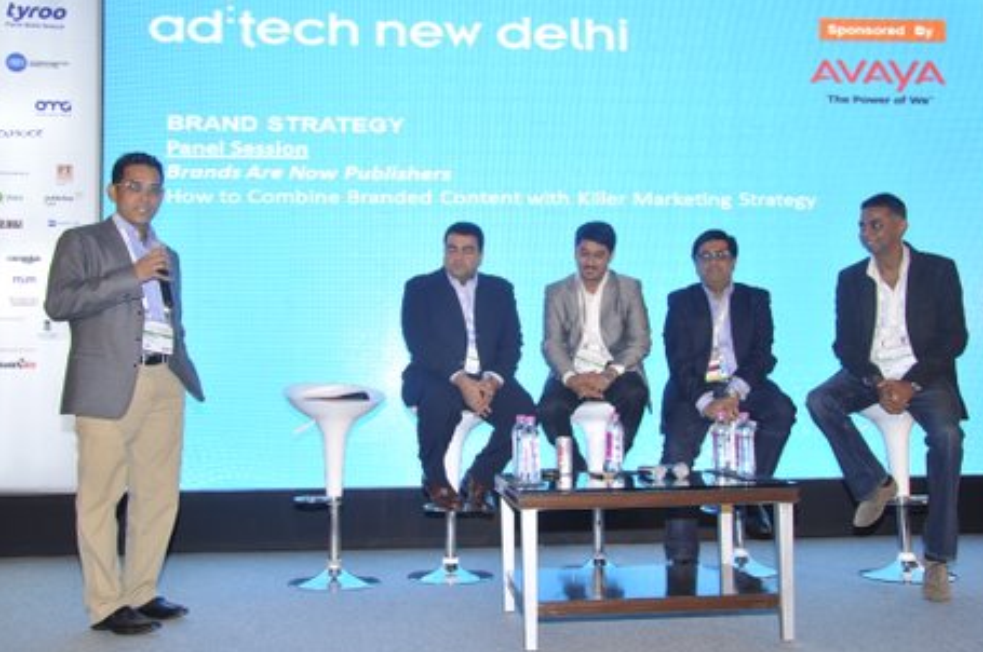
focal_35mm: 38
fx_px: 1036
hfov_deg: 50.8
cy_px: 327
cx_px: 497
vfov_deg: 35.0
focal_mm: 24
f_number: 4
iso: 400
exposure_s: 1/80
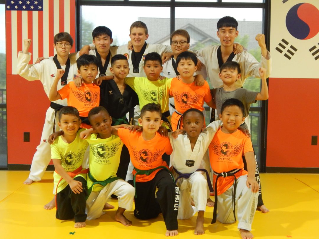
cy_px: 120
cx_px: 160
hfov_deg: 39.7
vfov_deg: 30.3
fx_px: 442
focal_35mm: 48
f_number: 3.7
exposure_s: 1/40
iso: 400
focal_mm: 8.6
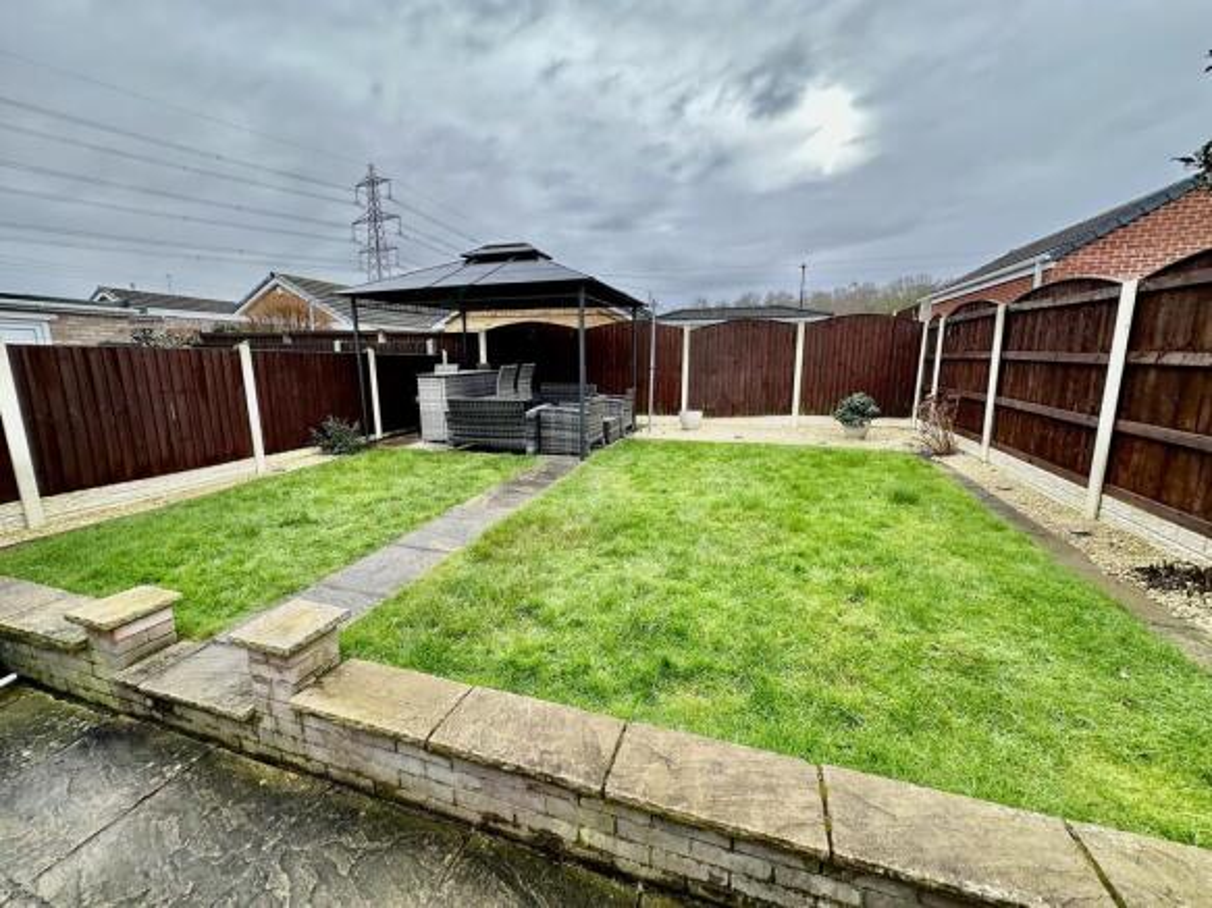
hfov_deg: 102.1
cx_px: 606
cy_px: 454
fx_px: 490
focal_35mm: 14
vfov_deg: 85.7
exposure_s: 1/198
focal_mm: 2.22
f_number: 2.2
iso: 40
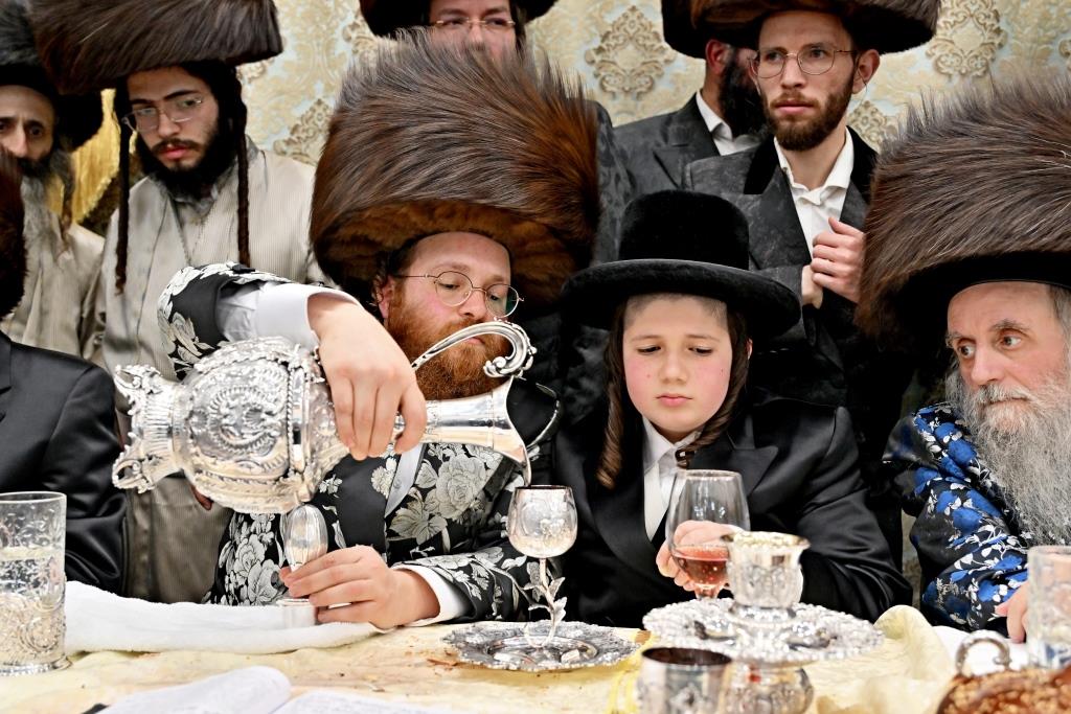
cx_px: 536
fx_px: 1071
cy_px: 357
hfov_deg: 53.1
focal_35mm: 36
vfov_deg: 36.9
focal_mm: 36
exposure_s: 1/320
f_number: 4
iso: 1000
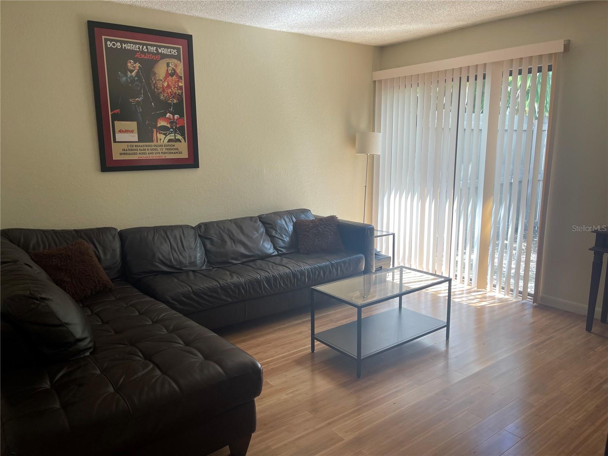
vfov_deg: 54.9
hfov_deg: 69.4
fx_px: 439
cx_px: 304
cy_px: 228
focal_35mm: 25
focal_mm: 5.1
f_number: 1.6
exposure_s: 1/120
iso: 50
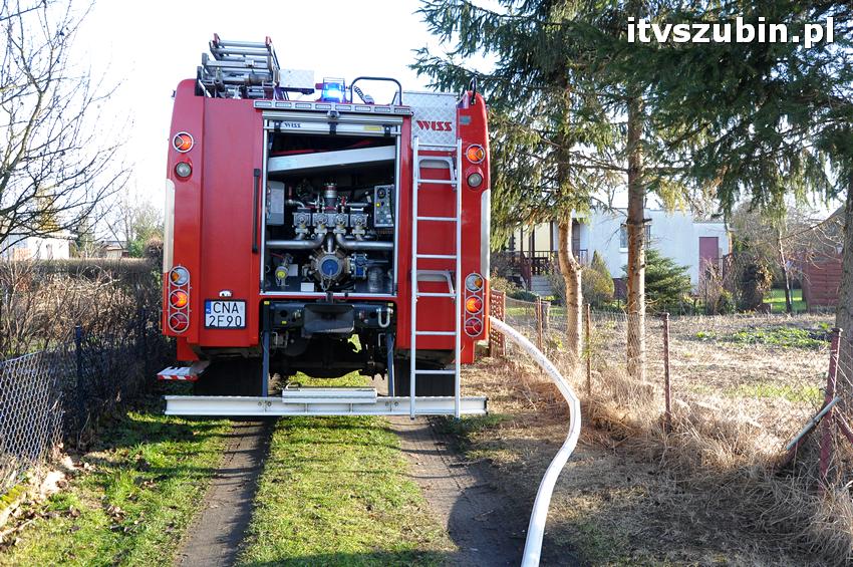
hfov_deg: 57.3
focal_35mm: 33
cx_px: 426
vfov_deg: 39.9
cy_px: 284
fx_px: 781
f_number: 8
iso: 1000
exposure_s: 1/250
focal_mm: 22
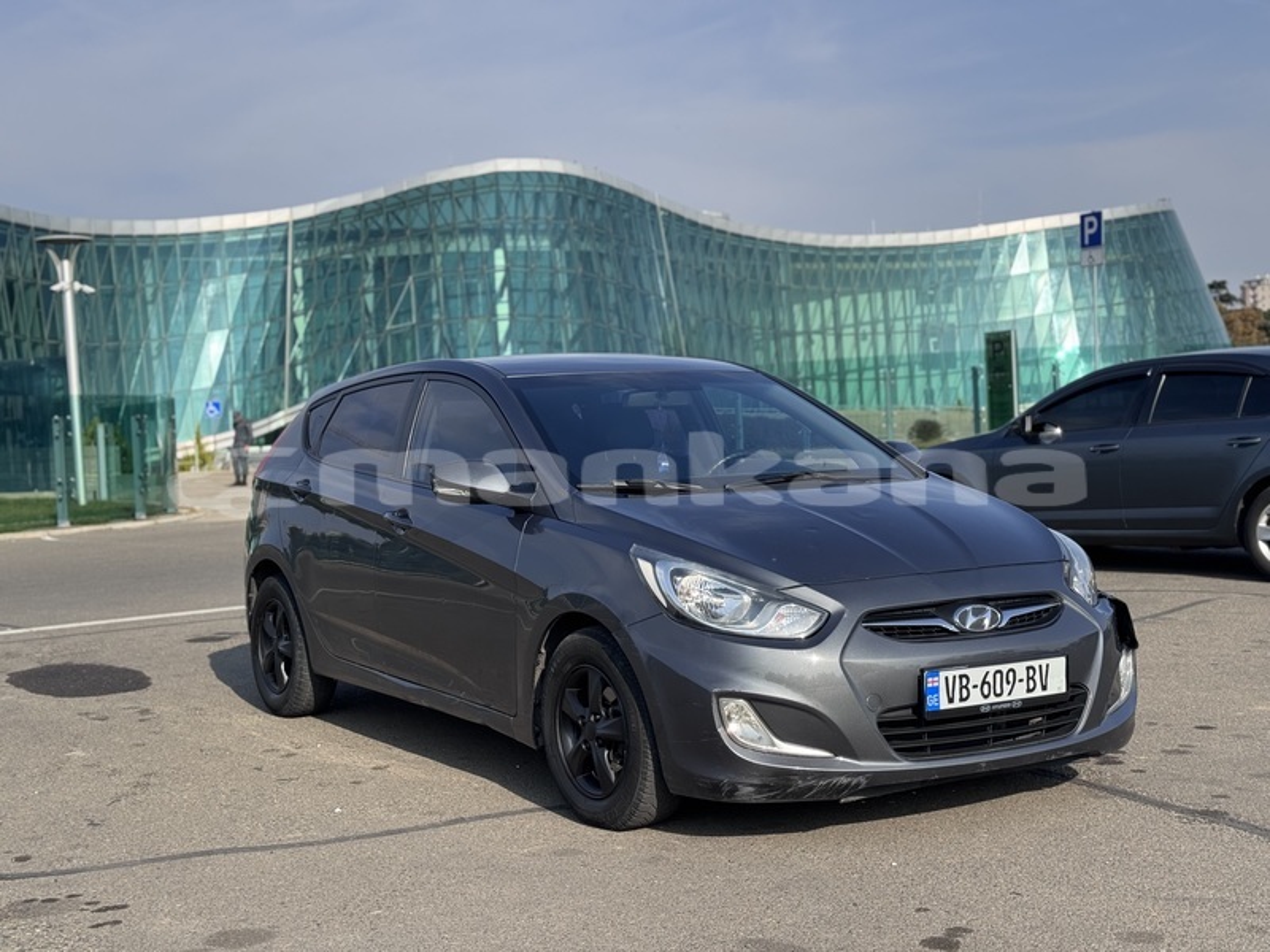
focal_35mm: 48
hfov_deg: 39.7
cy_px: 476
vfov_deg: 30.3
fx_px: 1761
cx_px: 635
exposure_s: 1/2833
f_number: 1.78
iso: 64
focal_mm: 6.76
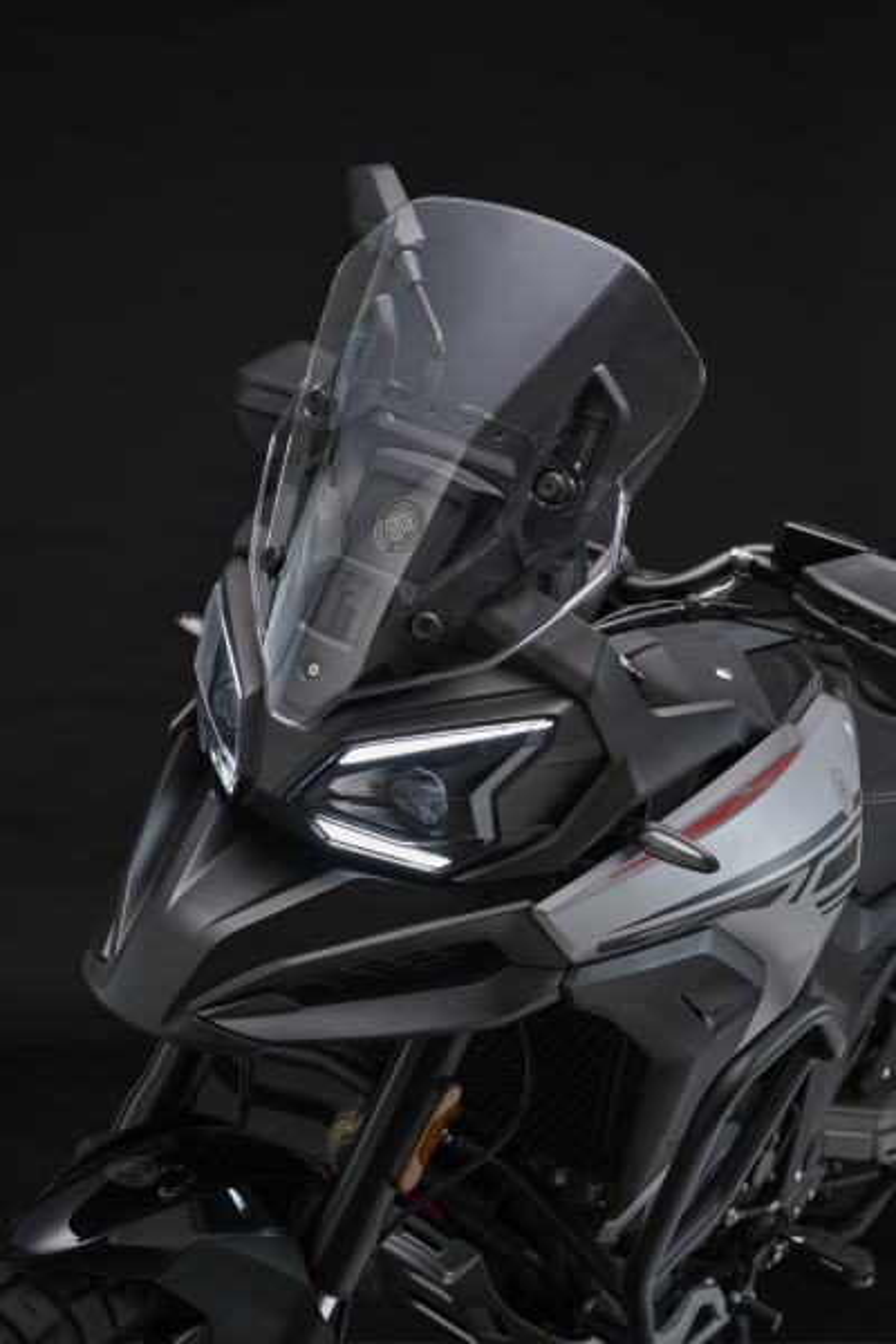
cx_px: 448
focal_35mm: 50
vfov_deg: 39.6
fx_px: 1867
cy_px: 672
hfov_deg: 27.0
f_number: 8
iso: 250
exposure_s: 1/125
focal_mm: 50
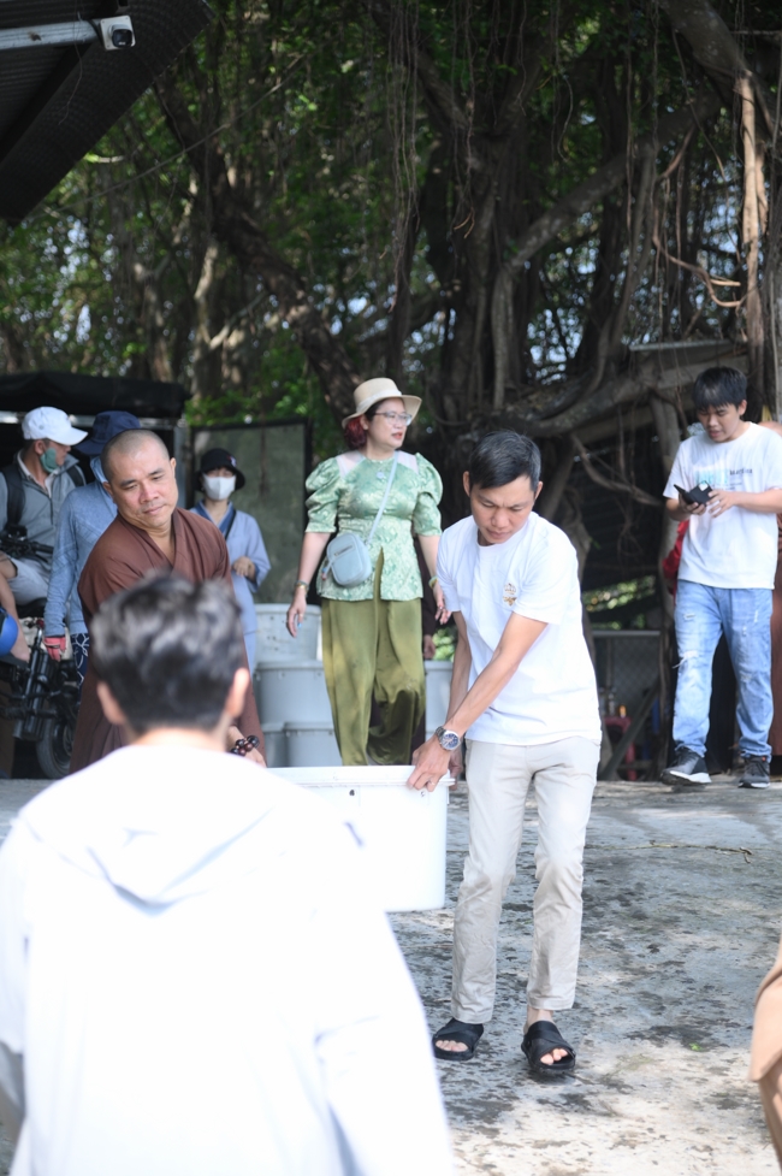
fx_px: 3426
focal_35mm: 105
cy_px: 588
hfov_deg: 13.0
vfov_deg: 19.5
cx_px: 391
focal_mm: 105
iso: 320
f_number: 4
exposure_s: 1/500
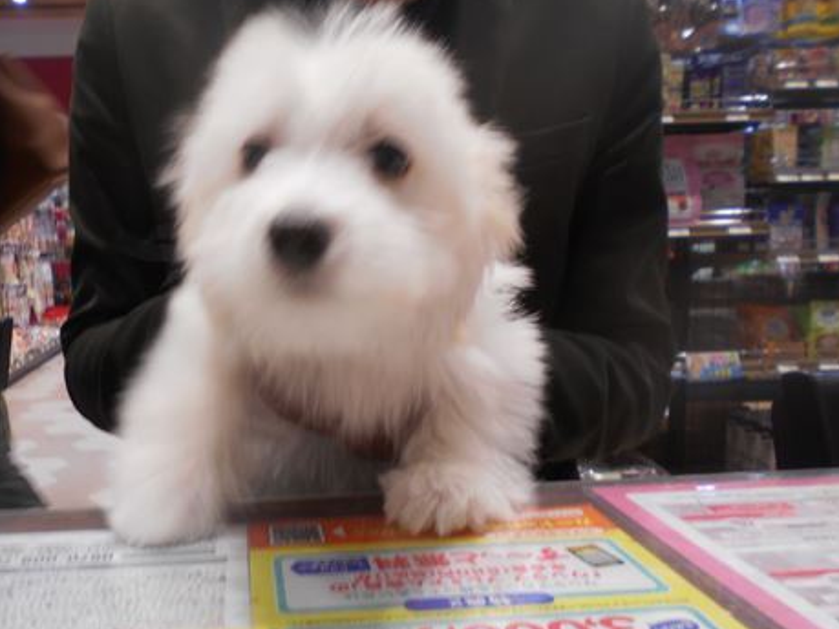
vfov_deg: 41.7
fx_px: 824
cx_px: 313
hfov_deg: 53.4
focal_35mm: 34
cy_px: 344
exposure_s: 1/30
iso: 110
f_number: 3.2
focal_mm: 4.6
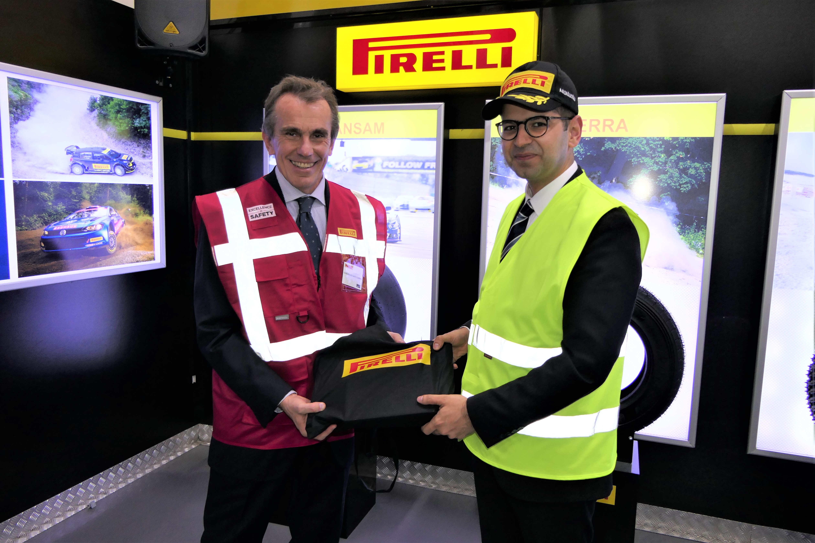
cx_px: 408
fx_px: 543
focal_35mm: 24
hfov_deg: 73.7
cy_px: 272
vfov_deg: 53.1
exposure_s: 1/60
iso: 320
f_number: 2.8
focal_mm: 8.8
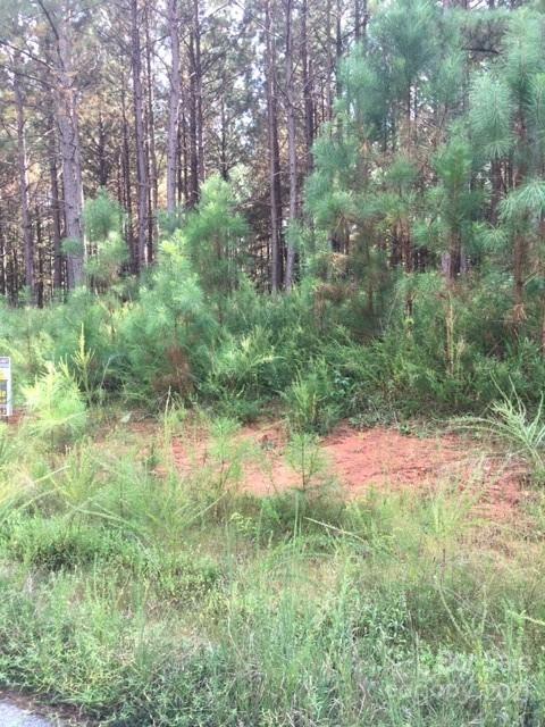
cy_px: 364
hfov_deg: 48.2
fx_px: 609
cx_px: 272
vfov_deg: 61.7
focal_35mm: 29
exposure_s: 1/120
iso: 32
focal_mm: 4.15
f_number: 2.2
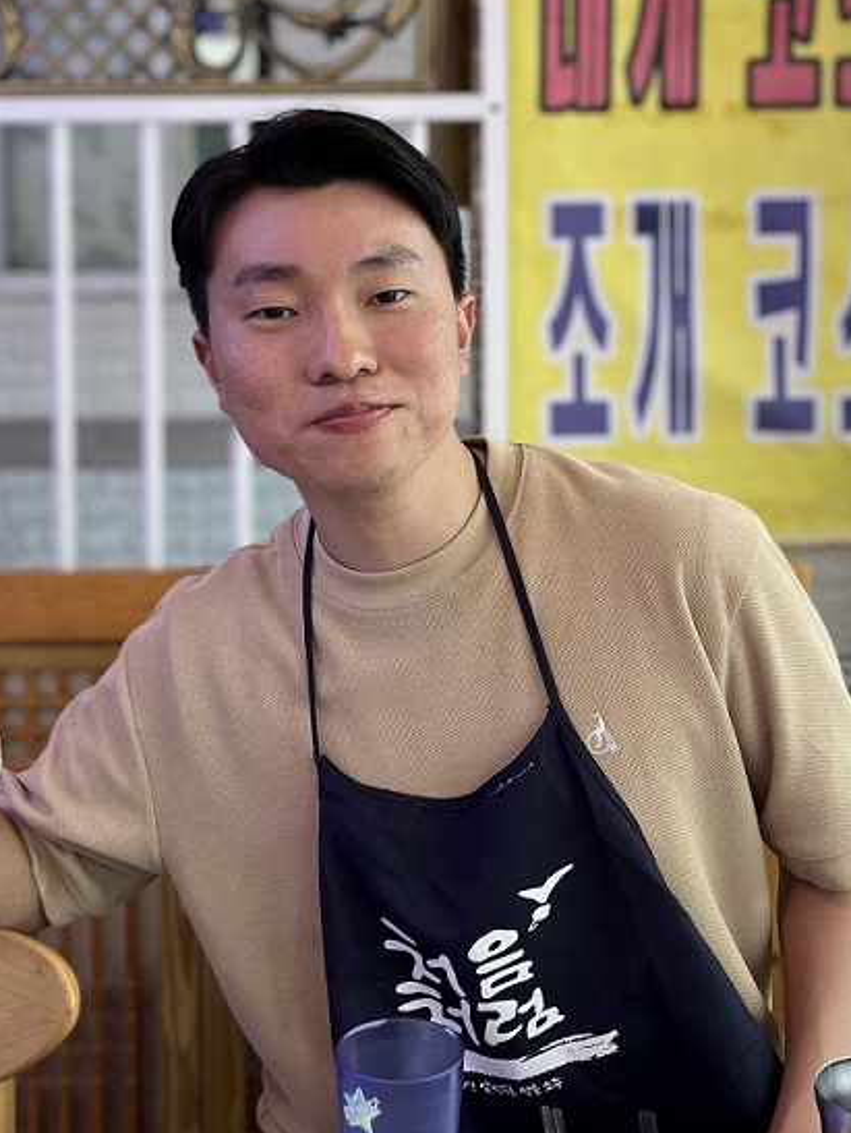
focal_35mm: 46
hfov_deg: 31.5
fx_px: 1506
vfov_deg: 40.7
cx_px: 450
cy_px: 385
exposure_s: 1/173
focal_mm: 5.1
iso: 40
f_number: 1.6
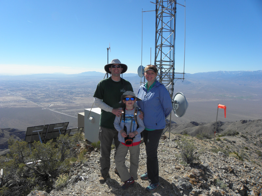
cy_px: 98
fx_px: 197
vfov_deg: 53.1
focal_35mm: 26
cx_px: 131
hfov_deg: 67.3
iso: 64
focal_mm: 4.6
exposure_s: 1/400
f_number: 5.6
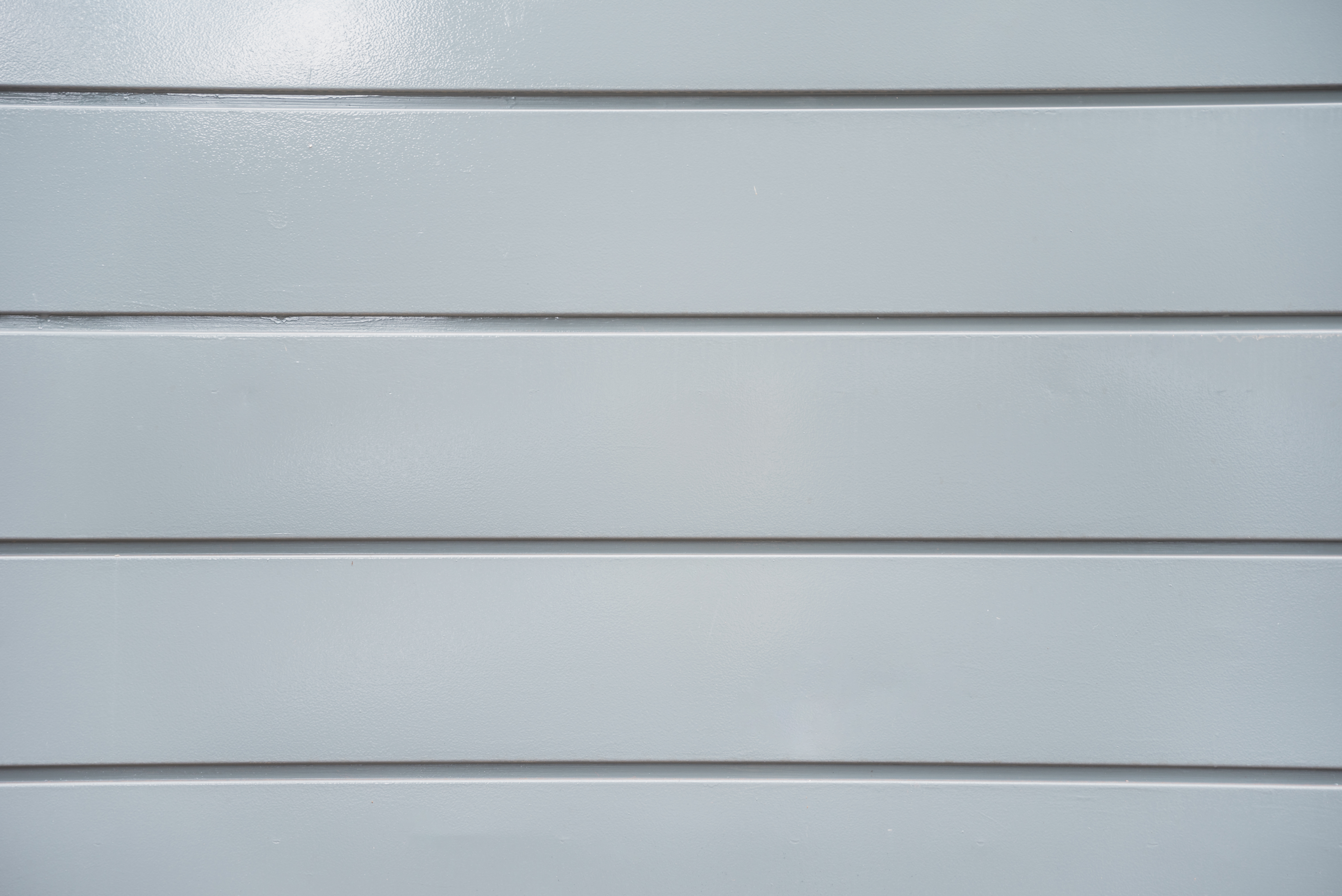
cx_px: 671
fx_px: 2610
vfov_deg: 19.5
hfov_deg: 28.8
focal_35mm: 70
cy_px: 448
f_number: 2.8
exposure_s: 1/125
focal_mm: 70
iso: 64
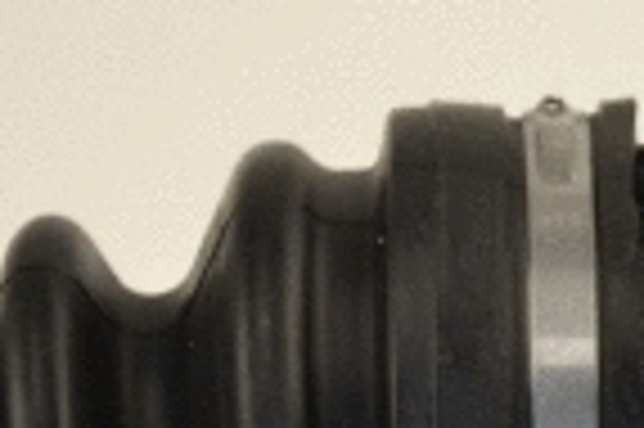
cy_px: 491
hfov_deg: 3.9
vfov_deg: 2.6
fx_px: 9507
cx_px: 912
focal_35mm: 532
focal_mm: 85
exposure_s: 1/125
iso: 160
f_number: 5.6
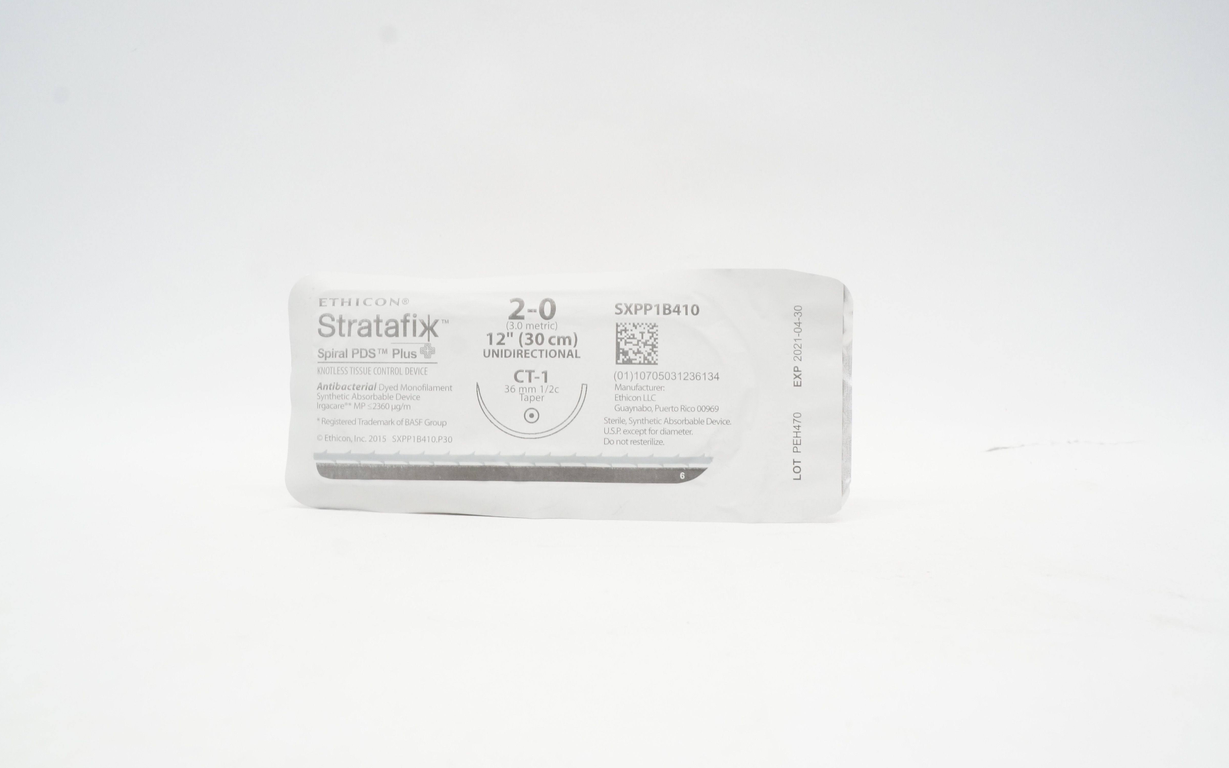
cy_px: 390
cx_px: 619
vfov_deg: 44.5
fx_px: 938
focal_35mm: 28
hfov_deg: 66.5
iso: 800
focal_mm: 18
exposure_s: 1/20
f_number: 10
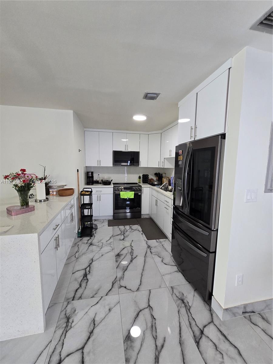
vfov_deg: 106.2
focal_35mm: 13
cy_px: 182
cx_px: 136
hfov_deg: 89.9
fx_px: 137
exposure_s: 1/60
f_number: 2.2
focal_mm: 2.2
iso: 200
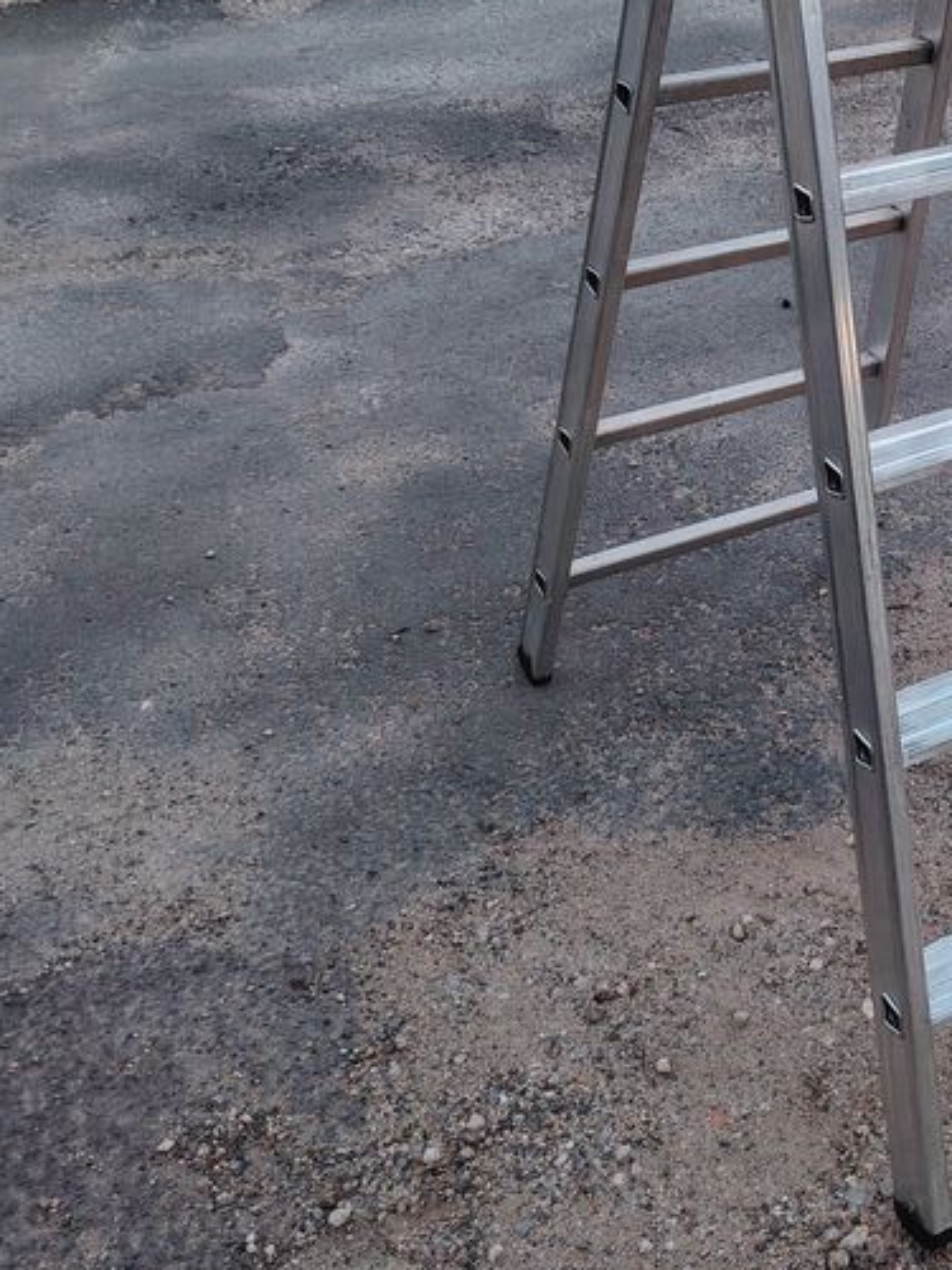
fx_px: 1760
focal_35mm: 48
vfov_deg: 38.3
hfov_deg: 29.1
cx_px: 848
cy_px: 272
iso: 456
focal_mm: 5.25
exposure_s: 1/33.3
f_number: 1.75
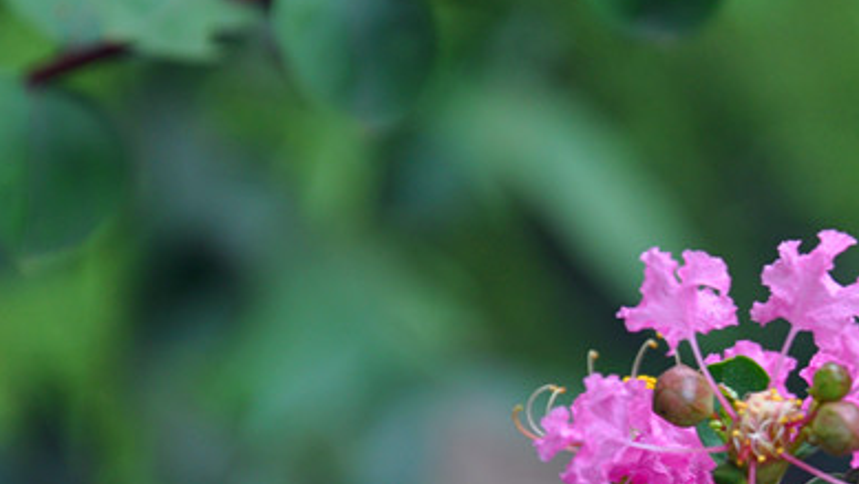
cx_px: 806
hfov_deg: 6.3
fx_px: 7725
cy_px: 450
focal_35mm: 339
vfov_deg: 3.6
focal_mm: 105
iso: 250
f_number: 5.6
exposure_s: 1/125
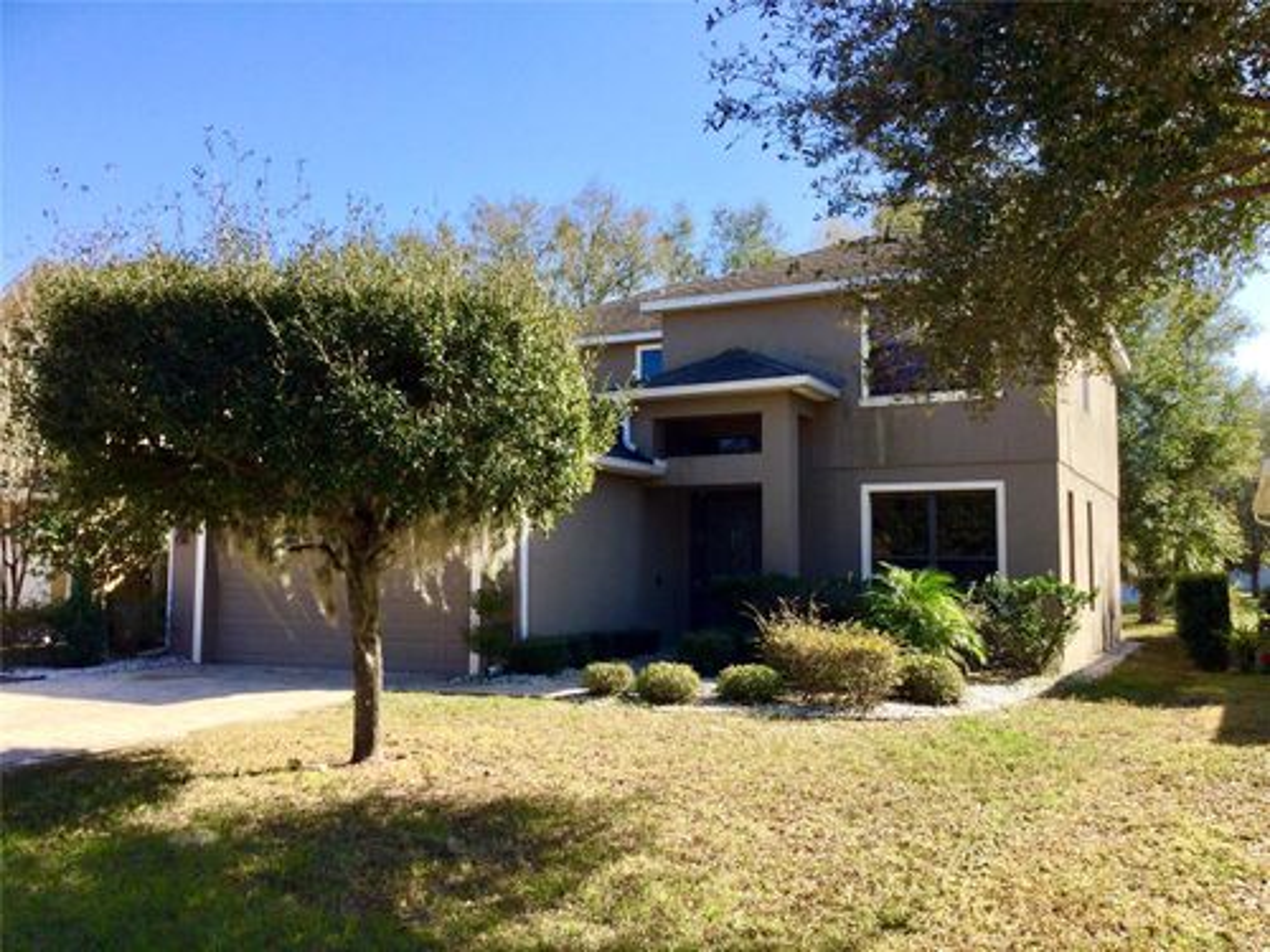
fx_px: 1137
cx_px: 635
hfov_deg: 58.4
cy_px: 476
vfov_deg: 45.4
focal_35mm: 31
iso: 25
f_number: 2.4
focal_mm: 3.3
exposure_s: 1/582
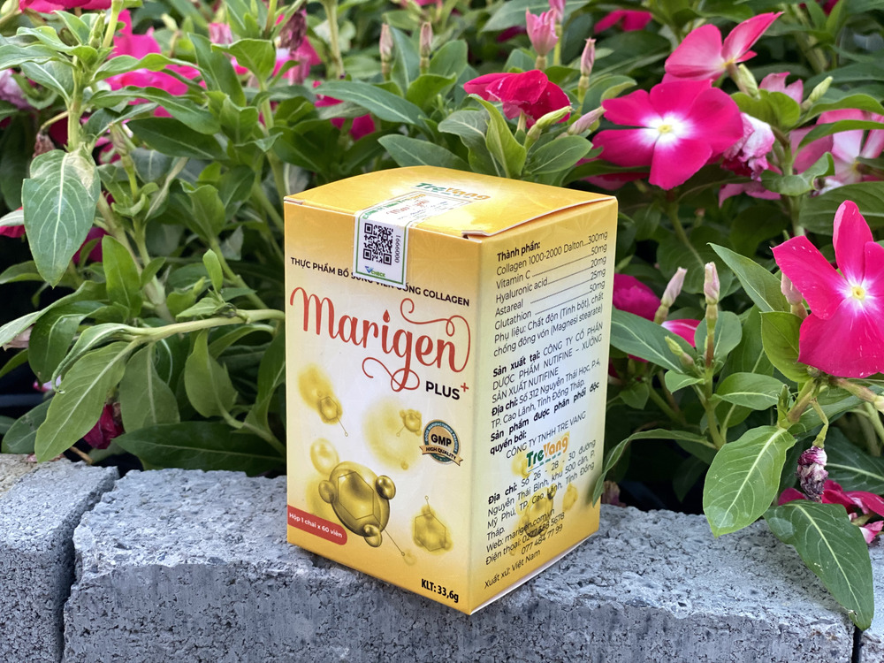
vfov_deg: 28.0
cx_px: 442
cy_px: 332
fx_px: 1328
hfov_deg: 36.8
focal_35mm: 52
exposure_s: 1/122
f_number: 2
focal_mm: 6
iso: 125
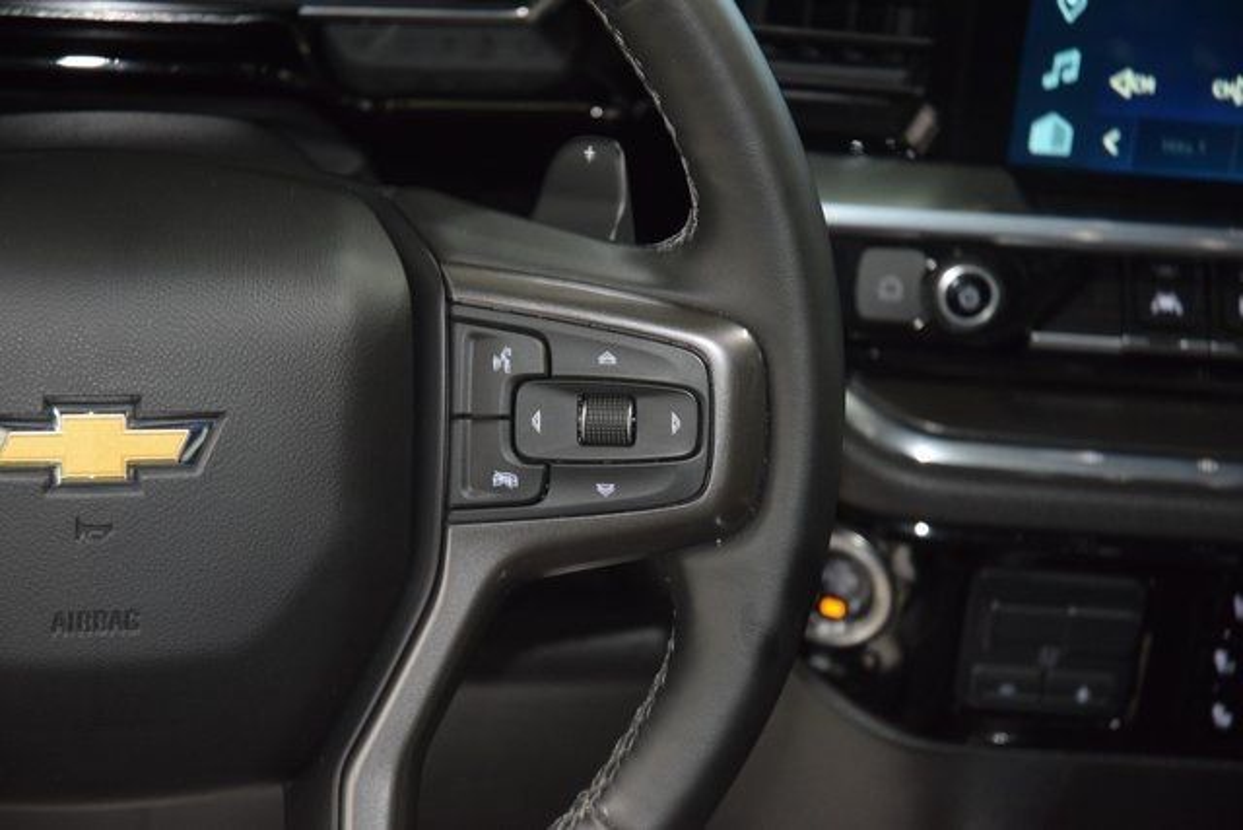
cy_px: 415
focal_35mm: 105
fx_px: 3626
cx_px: 622
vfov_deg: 13.0
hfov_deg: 19.5
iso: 2500
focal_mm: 70
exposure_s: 1/30
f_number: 4.5
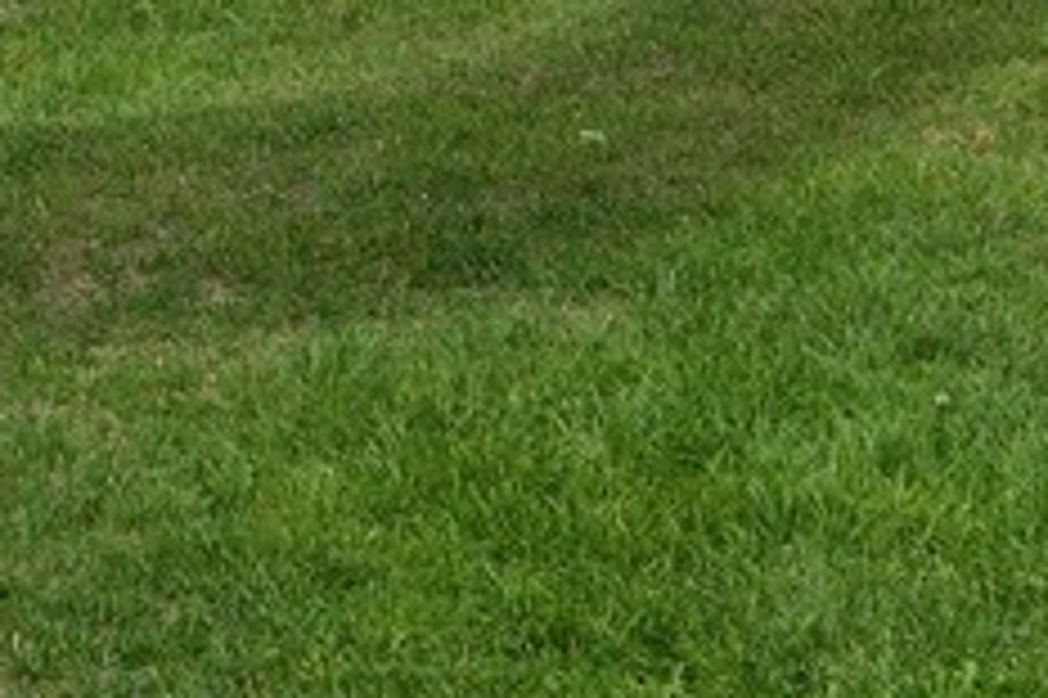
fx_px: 6982
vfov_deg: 5.3
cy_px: -1527
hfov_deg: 8.5
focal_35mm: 240
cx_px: -13
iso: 200
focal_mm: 35
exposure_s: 1/250
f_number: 10
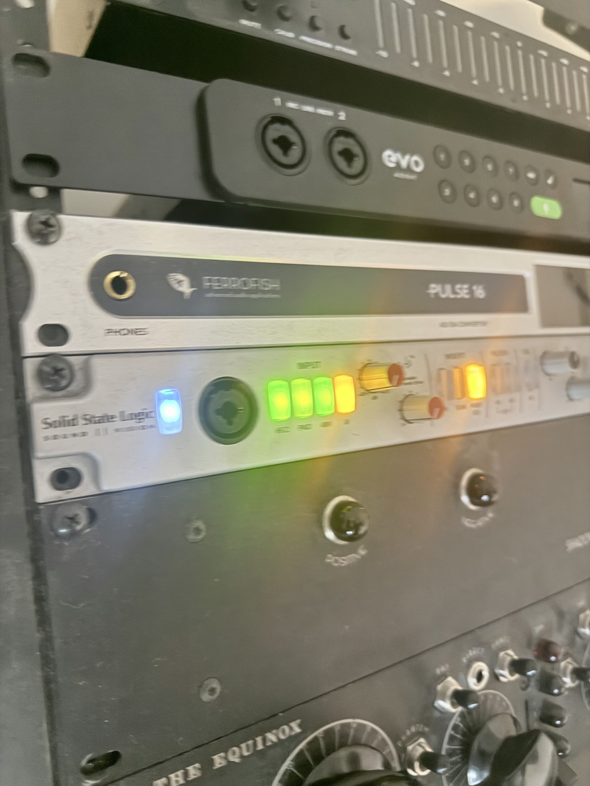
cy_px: 393
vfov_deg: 71.6
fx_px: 545
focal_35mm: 24
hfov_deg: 56.8
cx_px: 295
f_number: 1.78
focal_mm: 6.76
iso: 1000
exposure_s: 1/40
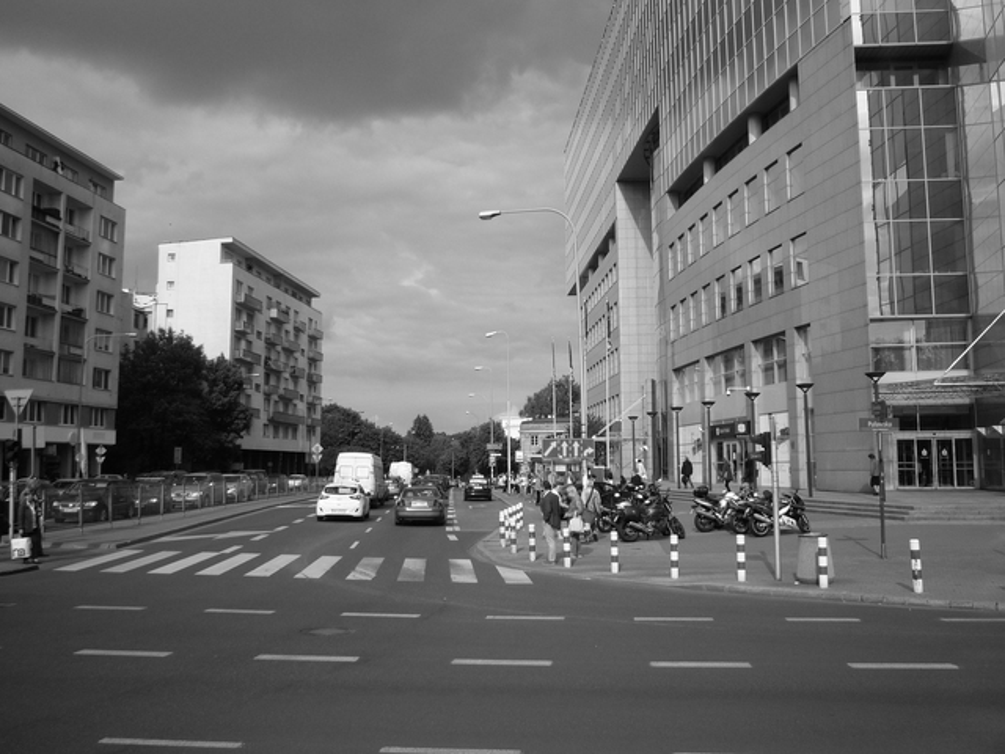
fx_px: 929
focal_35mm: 32
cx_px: 502
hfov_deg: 56.8
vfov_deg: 44.2
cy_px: 377
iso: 100
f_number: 5
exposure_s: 1/400
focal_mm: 5.2
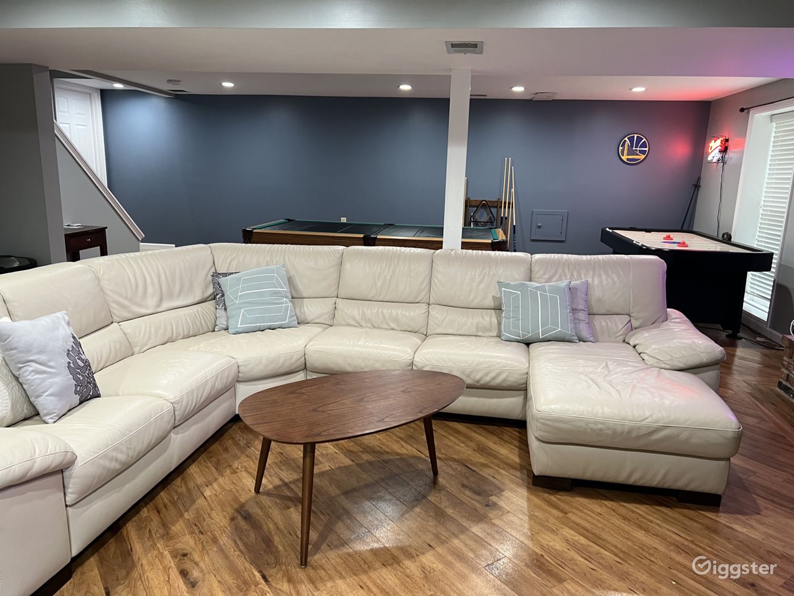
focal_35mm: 26
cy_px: 298
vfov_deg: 53.1
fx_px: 596
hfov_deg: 67.3
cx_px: 397
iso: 125
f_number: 1.5
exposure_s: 1/60
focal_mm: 5.7
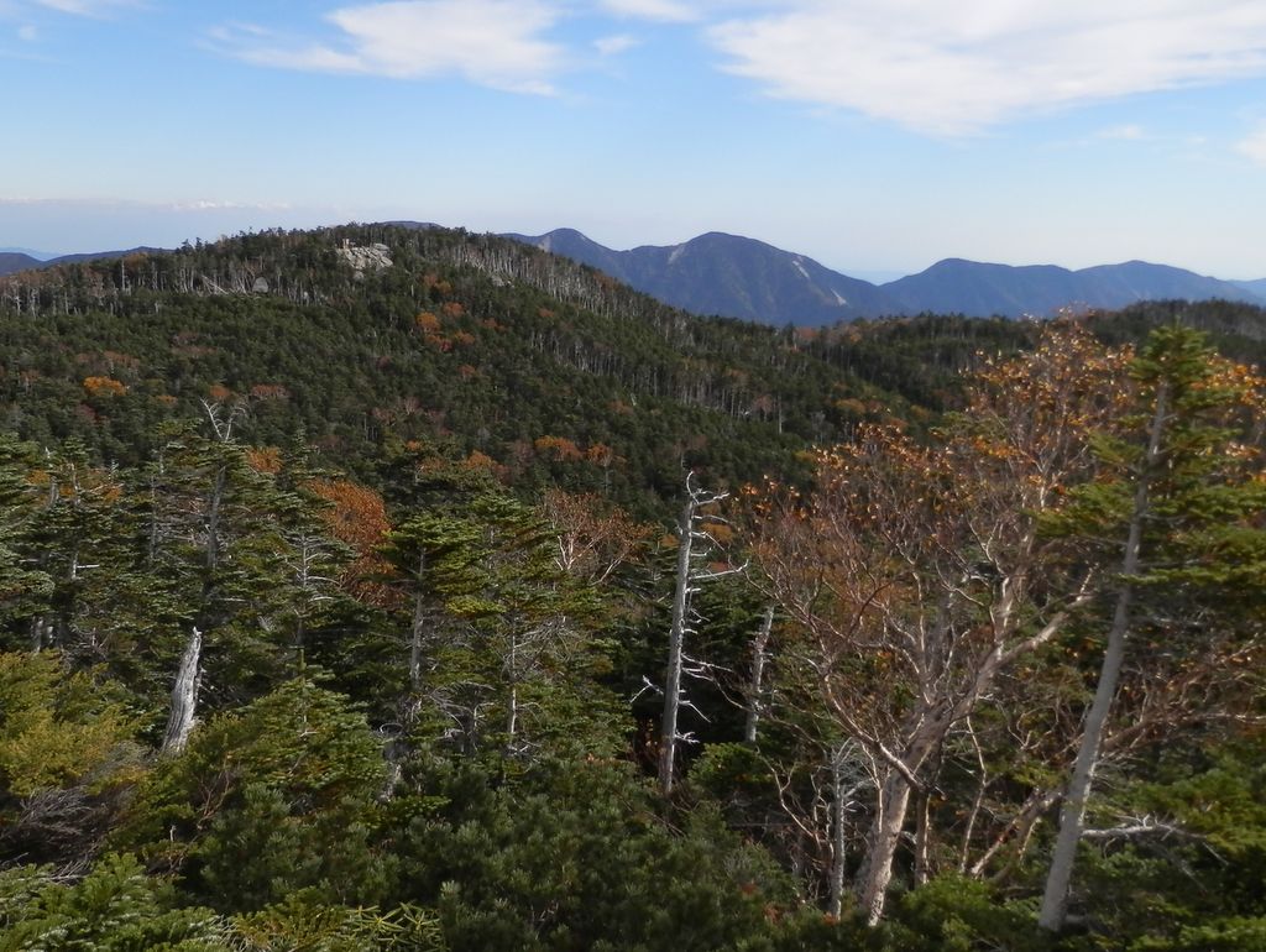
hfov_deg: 69.3
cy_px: 476
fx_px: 915
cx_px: 633
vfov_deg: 55.0
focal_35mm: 25
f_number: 3
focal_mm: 4.5
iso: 80
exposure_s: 1/1250
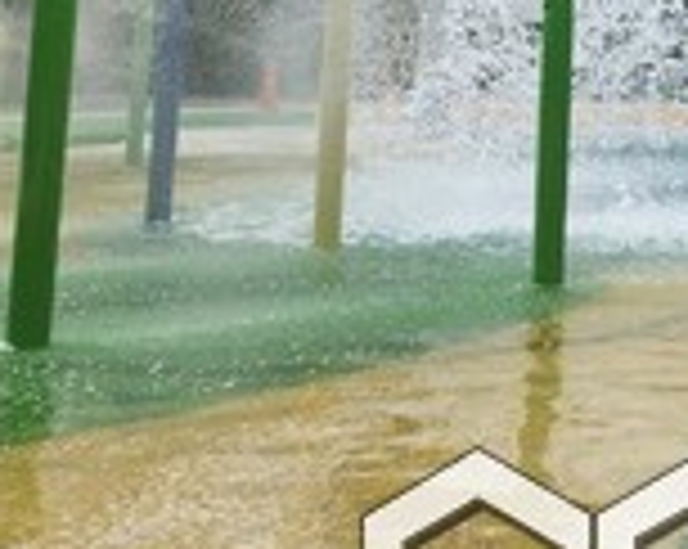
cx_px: 944
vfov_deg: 16.3
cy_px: -216
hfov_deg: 19.7
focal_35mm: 88
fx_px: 1790
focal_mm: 6.4
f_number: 1.8
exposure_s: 1/3333
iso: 12
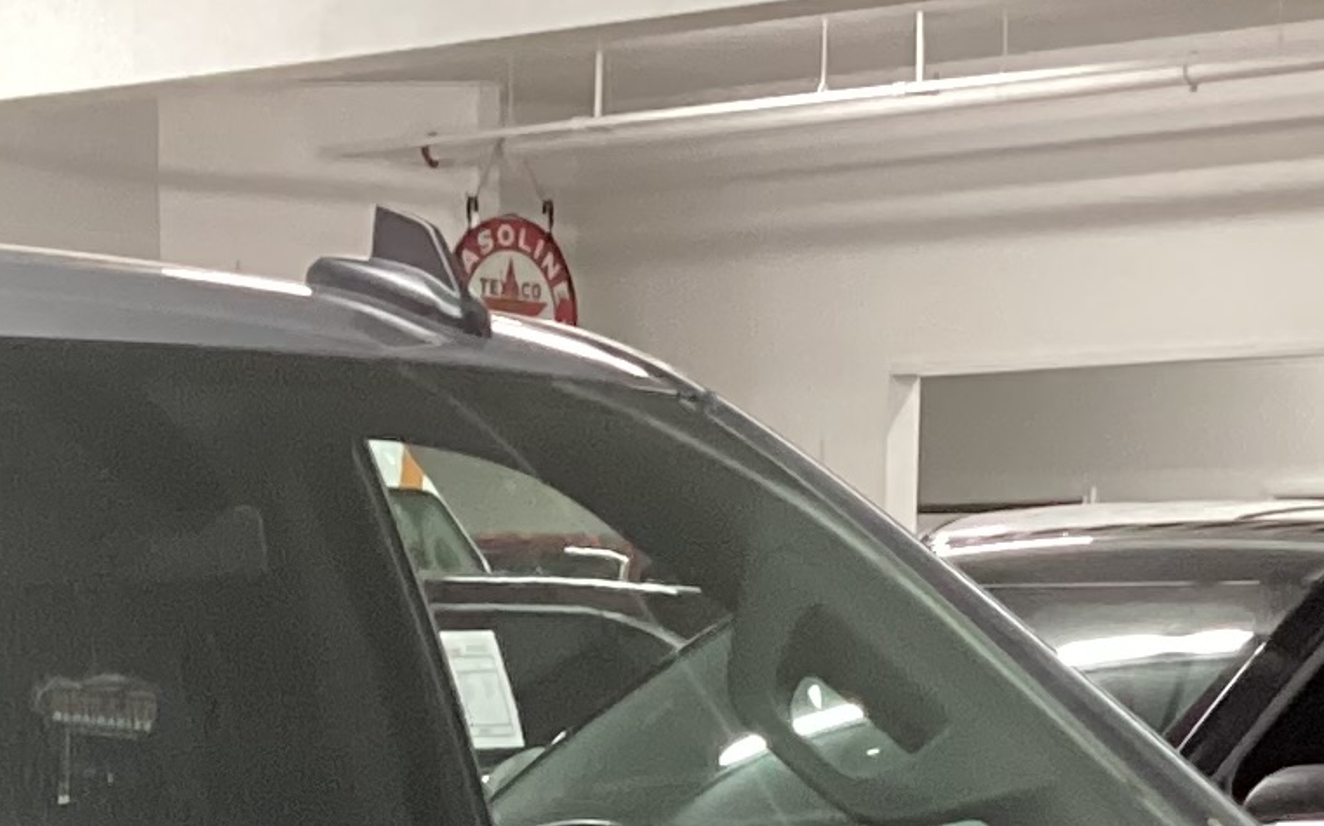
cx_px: 397
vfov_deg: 8.5
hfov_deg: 14.8
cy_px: 1928
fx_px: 5086
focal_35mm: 141
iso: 320
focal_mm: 3.3
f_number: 2.4
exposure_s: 1/50
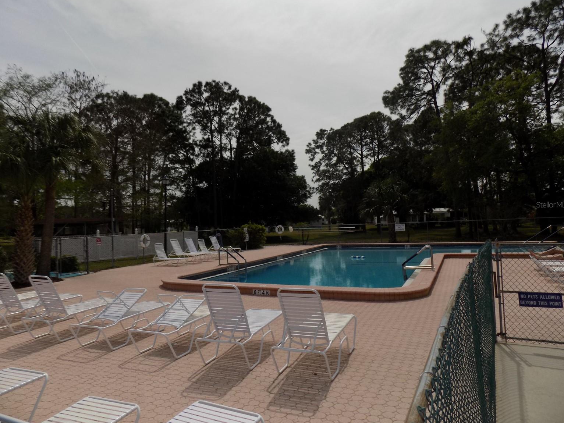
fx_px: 391
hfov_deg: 71.6
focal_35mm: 24
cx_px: 277
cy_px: 205
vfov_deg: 56.8
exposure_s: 1/320
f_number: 9.9
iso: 80
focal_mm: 4
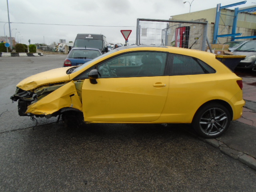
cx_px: 128
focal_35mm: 26
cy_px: 96
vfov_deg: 53.1
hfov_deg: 67.3
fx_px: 192
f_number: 3.2
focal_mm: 4.6
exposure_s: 1/800
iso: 100
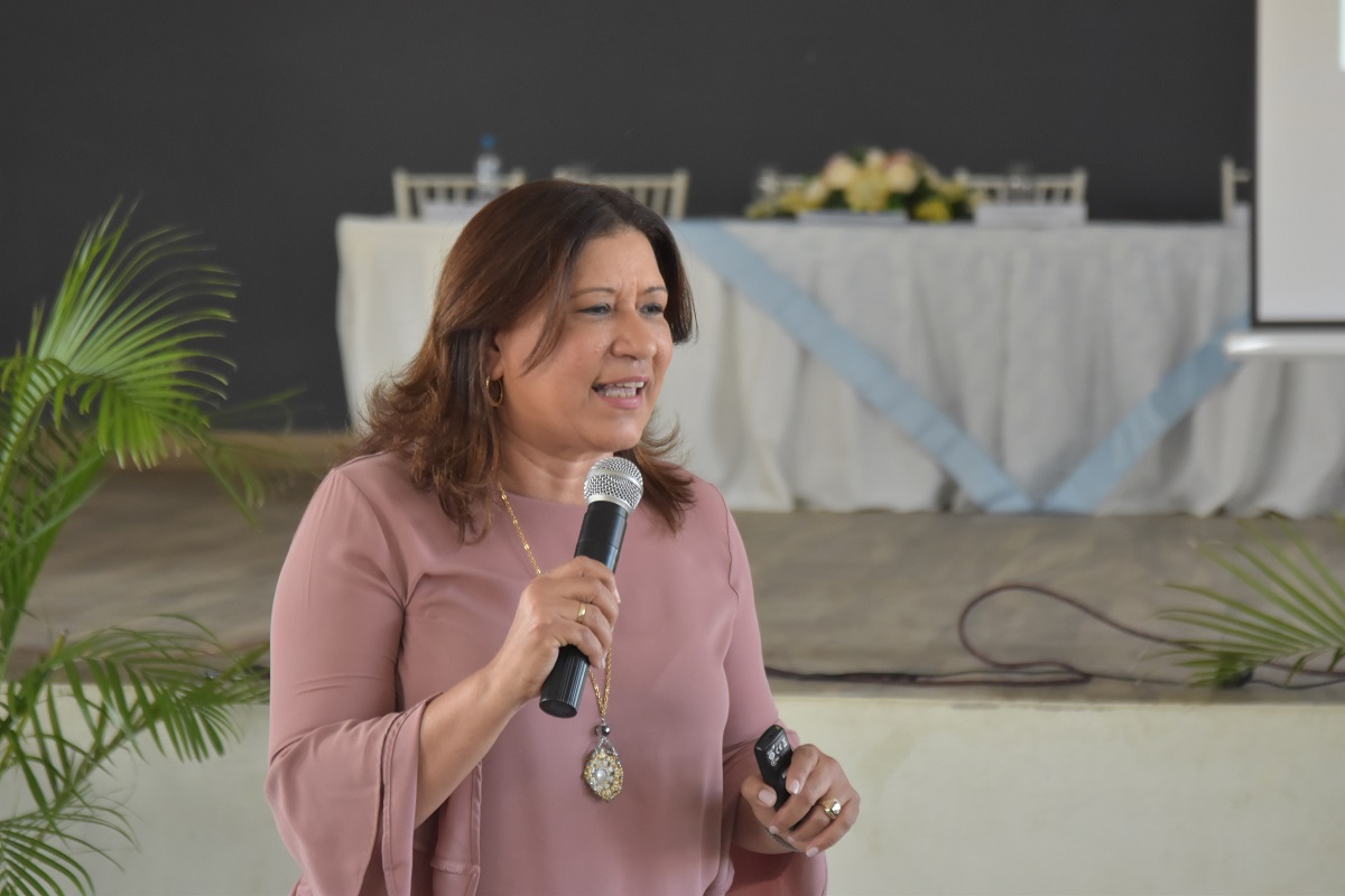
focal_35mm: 128
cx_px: 672
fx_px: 4763
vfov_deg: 10.8
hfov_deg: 16.1
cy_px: 448
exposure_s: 1/125
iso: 1600
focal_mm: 85
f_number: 4.5
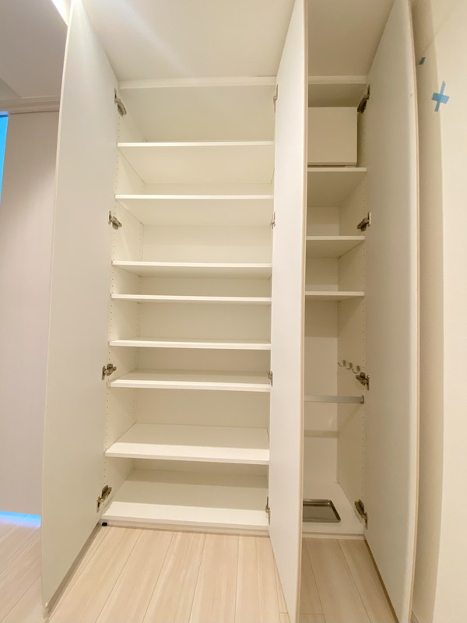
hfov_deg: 89.9
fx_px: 234
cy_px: 312
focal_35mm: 13
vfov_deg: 106.2
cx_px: 234
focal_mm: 1.54
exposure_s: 1/50
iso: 200
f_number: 2.4
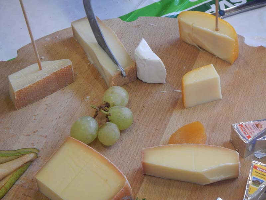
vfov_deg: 17.8
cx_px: 133
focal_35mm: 83
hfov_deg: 23.6
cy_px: 100
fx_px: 638
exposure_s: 1/25
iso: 400
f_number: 4.4
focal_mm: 15
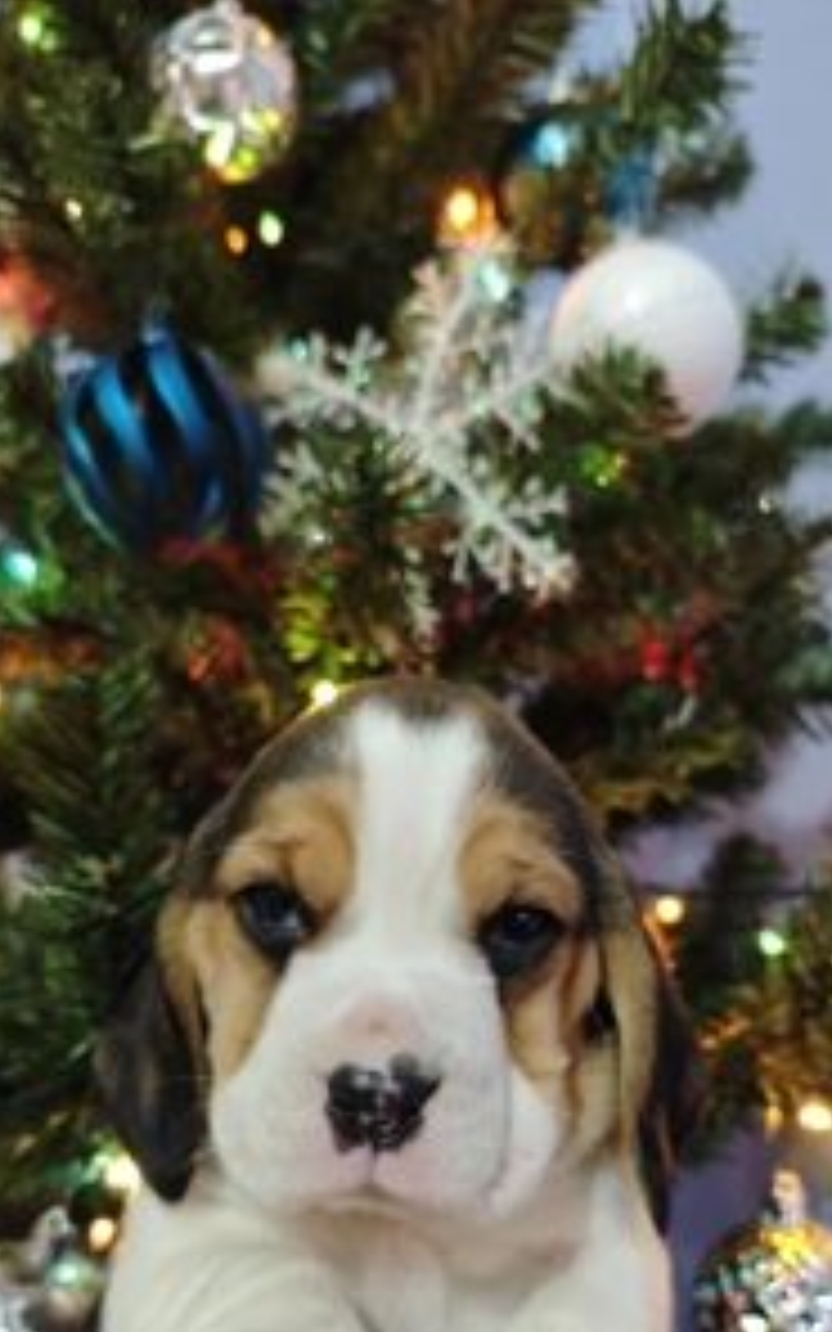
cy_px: 896
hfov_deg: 38.3
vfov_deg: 56.8
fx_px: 1197
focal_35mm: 33
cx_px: 432
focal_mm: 6.55
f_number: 1.6
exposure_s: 1/50
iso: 640
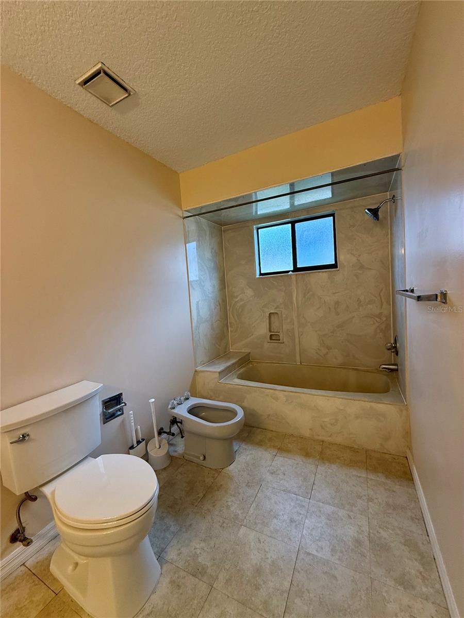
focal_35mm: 14
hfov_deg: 85.7
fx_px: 250
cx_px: 232
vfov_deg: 102.1
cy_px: 309
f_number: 2.2
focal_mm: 2.22
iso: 200
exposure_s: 1/120
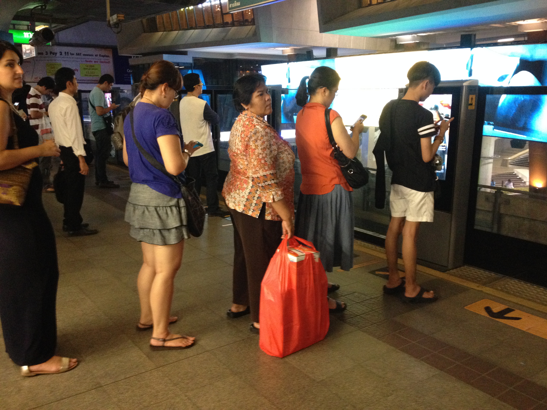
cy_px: 205
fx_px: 553
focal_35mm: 35
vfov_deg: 40.7
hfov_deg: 52.6
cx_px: 274
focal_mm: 4.28
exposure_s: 1/17
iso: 400
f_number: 2.4
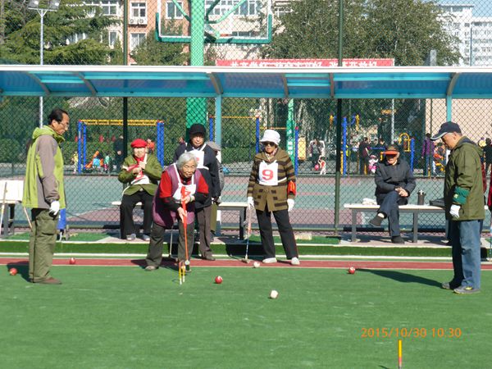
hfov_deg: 18.9
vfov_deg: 14.2
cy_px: 184
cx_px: 246
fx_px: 1478
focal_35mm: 104
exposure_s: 1/400
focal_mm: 17.1
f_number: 5.3
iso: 100
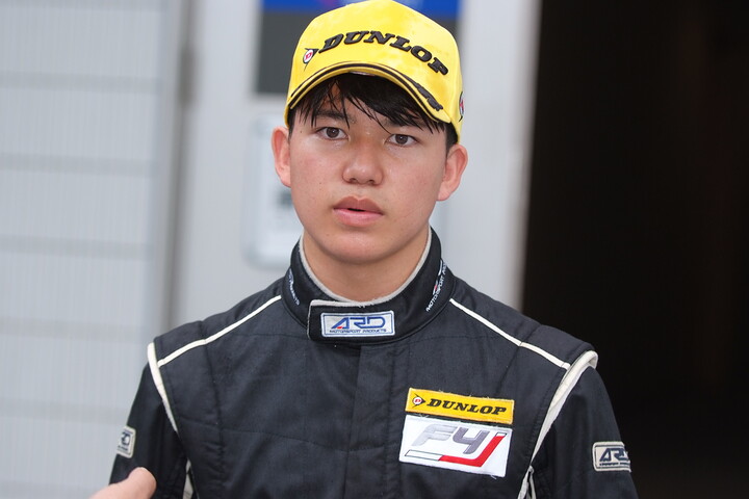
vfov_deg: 11.7
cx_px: 374
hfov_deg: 17.5
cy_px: 250
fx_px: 2434
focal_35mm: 117
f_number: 2.8
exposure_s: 1/500
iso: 400
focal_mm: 78
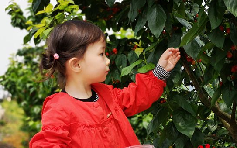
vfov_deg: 22.3
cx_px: 119
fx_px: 375
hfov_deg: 35.1
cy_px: 88
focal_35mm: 58
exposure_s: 1/1287
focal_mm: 3.95
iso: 50
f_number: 1.8
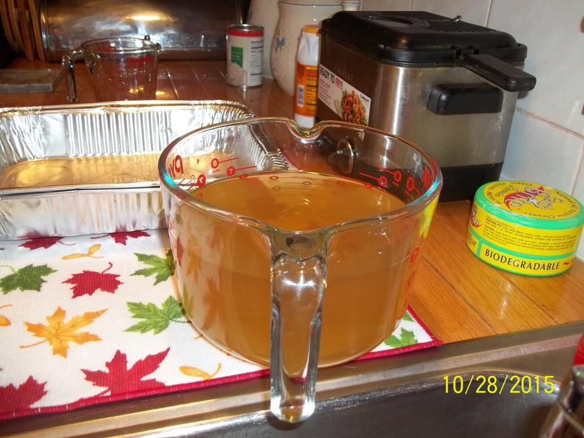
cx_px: 292
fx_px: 540
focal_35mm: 32
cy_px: 219
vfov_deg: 44.2
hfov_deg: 56.8
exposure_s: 1/30
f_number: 2.9
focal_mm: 5.7
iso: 64
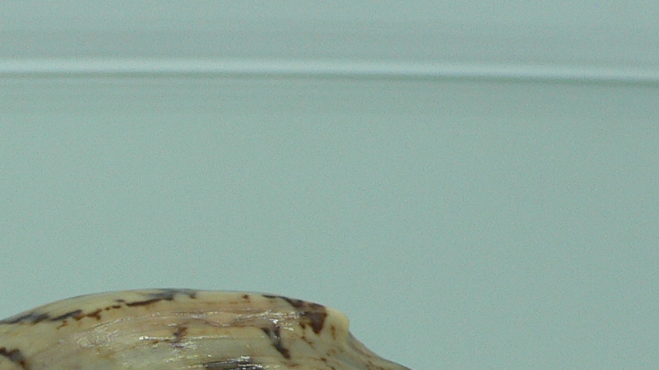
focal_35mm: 90
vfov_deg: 12.9
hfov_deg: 23.1
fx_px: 1572
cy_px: 519
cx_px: 72
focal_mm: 4.6
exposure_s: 1/60
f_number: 2.8
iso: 80
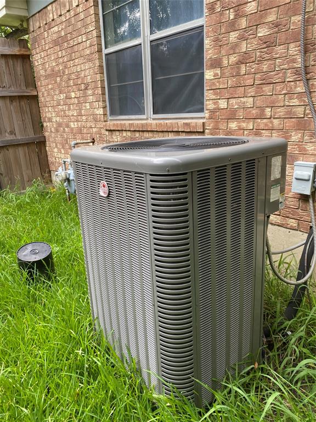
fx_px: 316
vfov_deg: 67.3
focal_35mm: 26
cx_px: 158
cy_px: 211
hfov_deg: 53.1
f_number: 1.8
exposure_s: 1/122
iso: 40
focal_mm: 4.25
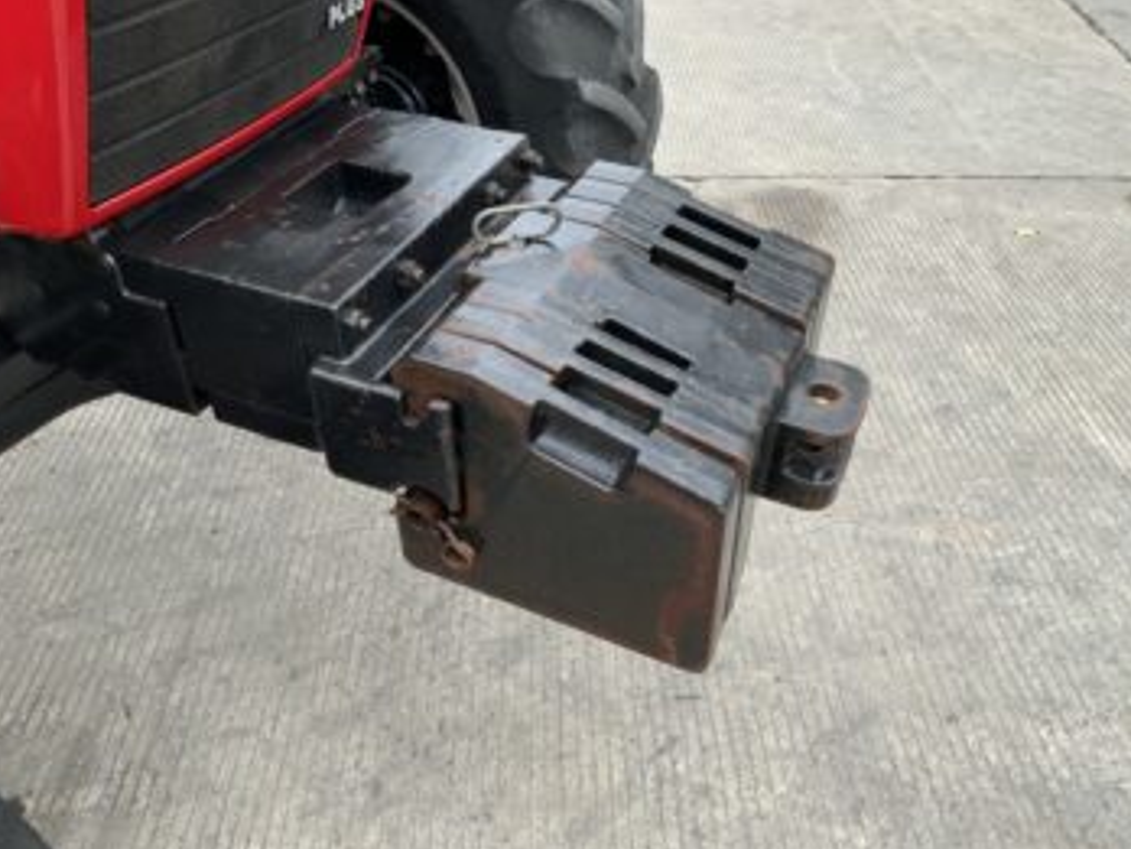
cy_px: 423
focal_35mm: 30
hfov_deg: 60.0
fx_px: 980
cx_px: 559
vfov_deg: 46.8
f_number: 1.8
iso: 40
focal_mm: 3
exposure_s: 1/122
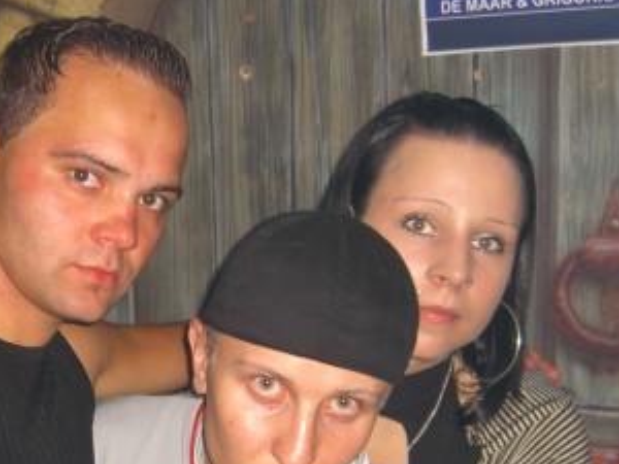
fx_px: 1359
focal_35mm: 76
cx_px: 182
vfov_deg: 19.1
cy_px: 390
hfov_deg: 25.5
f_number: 2.8
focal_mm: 7.9
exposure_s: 1/60
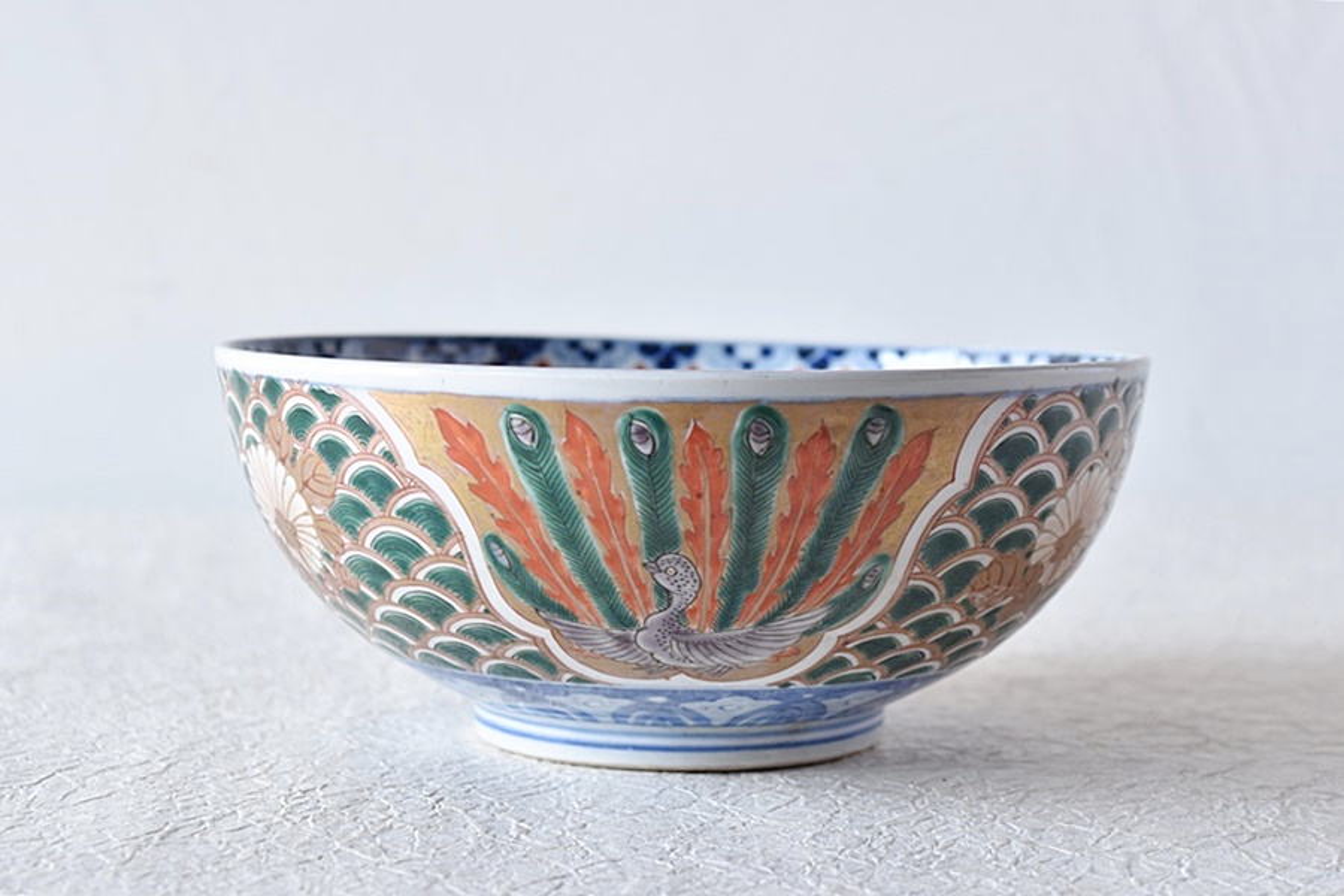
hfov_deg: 24.6
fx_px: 3080
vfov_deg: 16.6
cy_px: 448
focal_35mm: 82
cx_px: 672
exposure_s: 1/10
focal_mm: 55
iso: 400
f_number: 5.6
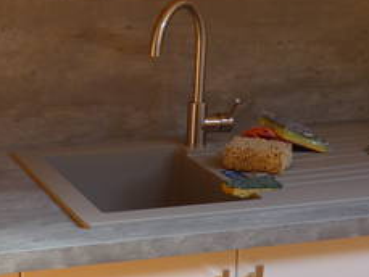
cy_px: 156
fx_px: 1067
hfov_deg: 19.1
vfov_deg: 14.8
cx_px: 11
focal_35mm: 100
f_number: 2
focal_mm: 6
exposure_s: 1/80
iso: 80
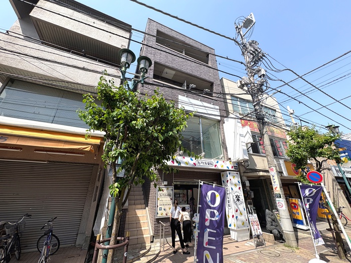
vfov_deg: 85.7
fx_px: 142
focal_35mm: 14
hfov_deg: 102.1
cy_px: 132
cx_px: 176
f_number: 2.2
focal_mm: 2.22
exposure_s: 1/1078
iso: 40
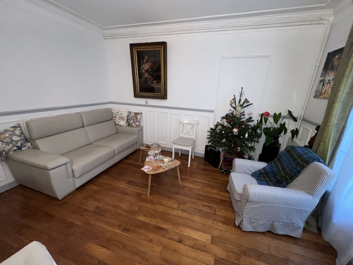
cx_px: 176
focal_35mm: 13
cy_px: 132
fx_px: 133
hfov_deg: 106.2
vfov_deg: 89.9
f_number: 1.8
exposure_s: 1/50
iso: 100
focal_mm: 1.57
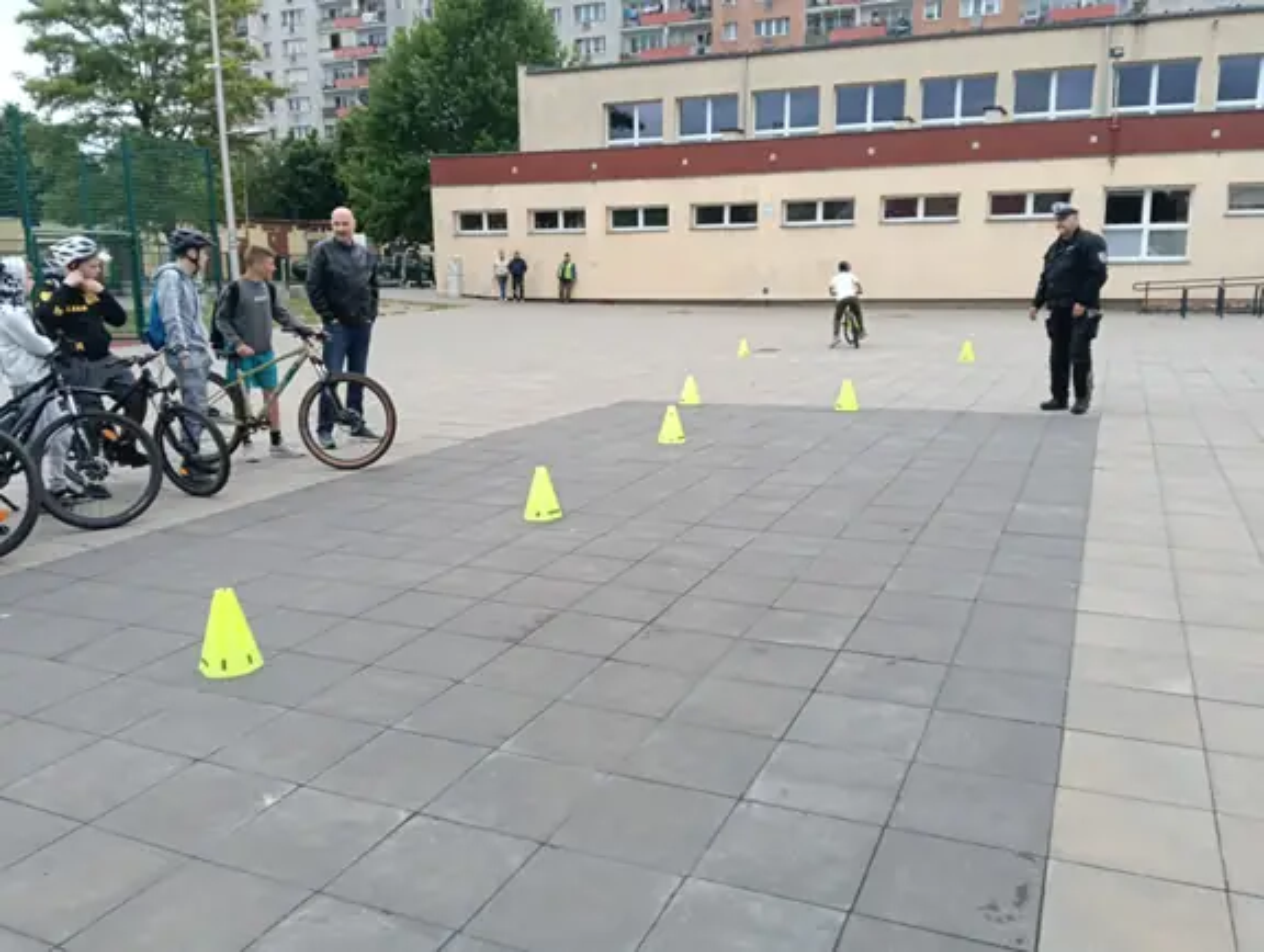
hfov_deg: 65.2
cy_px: 476
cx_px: 632
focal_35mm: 27
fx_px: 988
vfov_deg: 51.5
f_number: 1.8
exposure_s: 1/127
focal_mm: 3.98
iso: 50
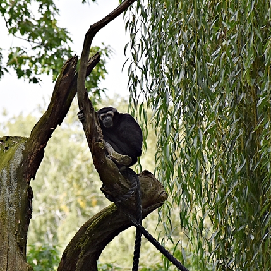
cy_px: 123
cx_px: 69
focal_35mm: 426
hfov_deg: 4.1
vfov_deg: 4.1
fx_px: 3773
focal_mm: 140
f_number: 5.6
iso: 560
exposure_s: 1/1000
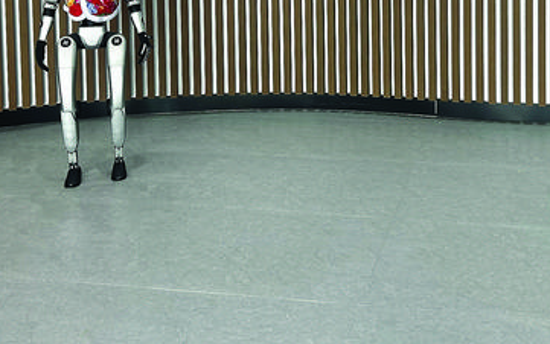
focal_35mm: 54
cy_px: -43
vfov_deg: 22.5
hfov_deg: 37.2
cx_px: 363
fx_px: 810
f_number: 1.5
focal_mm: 5.7
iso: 40
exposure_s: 1/224
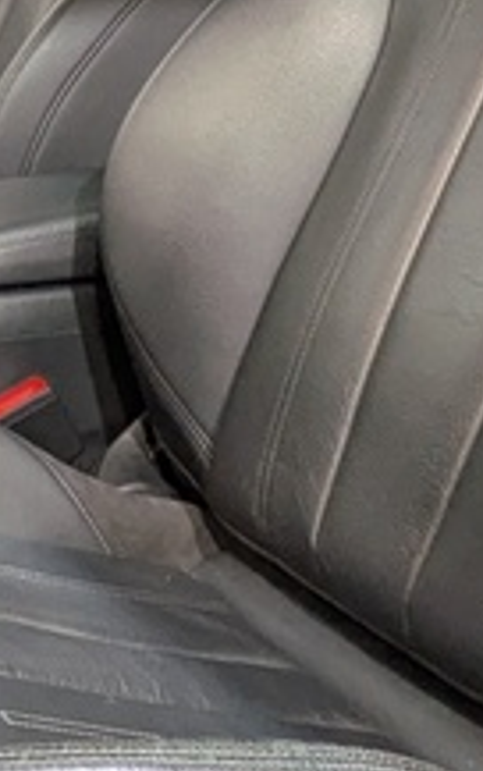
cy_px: 139
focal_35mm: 70
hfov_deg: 16.4
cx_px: -320
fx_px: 1471
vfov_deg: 28.6
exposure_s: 1/33.3
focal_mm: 1.83
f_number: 2.2
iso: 89
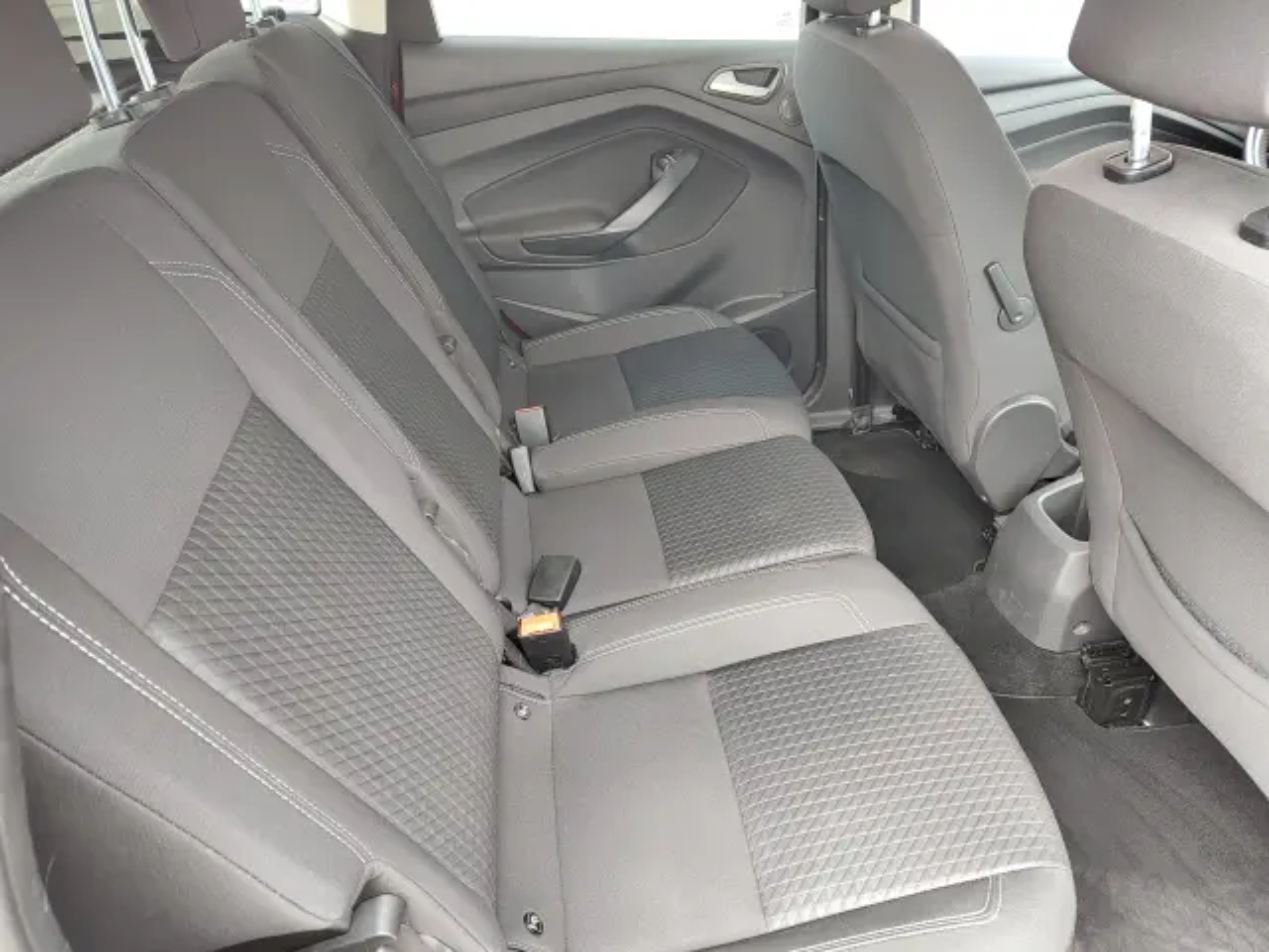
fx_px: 843
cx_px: 634
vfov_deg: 58.9
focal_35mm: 23
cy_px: 476
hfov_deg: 73.9
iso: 288
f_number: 1.8
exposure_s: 1/50
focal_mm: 5.56
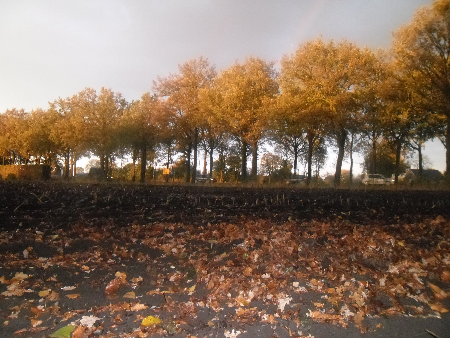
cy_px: 169
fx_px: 351
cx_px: 225
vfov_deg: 51.4
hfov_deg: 65.3
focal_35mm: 27
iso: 400
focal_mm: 4.9
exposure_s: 1/45
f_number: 3.5
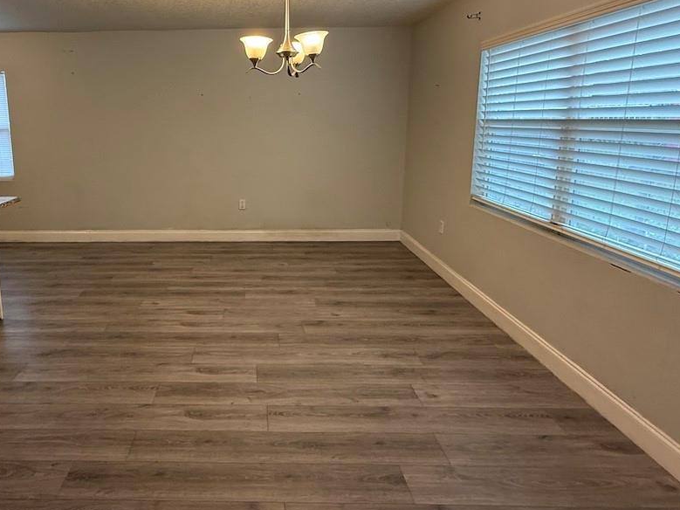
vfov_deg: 58.2
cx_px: 245
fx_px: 452
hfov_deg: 72.4
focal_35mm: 23
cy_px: 194
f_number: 2.2
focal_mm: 2.22
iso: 200
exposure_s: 1/60
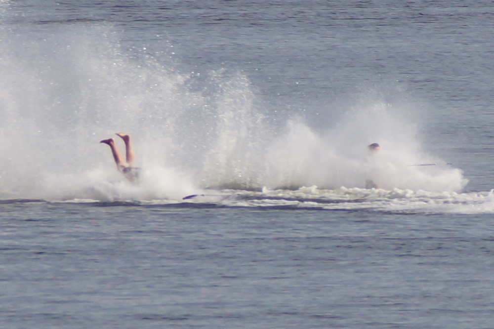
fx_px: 5144
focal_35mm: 375
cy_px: 164
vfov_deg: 3.7
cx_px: 247
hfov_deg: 5.5
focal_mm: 250
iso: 200
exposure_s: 1/400
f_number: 6.3
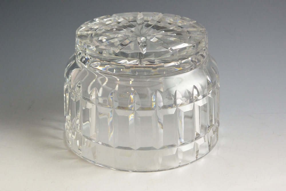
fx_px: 644
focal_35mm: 81
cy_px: 96
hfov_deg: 25.1
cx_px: 143
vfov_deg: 16.9
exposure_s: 1/40
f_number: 5.6
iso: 800
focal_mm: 30
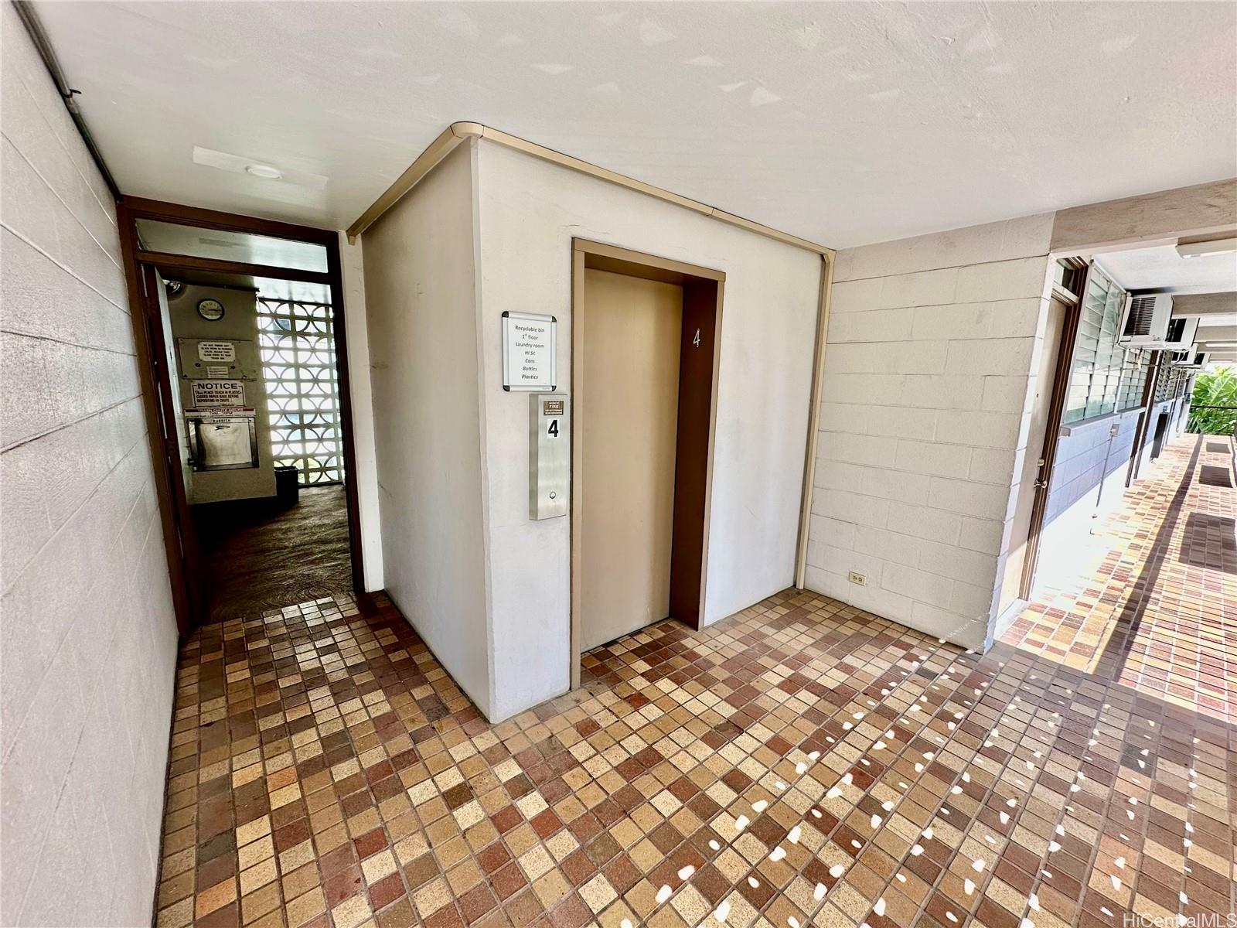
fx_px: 500
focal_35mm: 14
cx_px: 618
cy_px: 464
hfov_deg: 102.1
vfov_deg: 85.7
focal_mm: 2.22
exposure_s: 1/179
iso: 40
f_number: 2.2
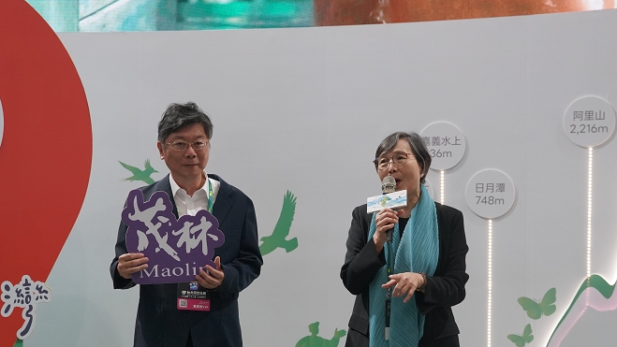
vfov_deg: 19.5
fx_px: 998
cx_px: 268
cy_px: 282
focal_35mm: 61
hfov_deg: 34.3
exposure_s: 1/160
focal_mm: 32
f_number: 4
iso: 1600
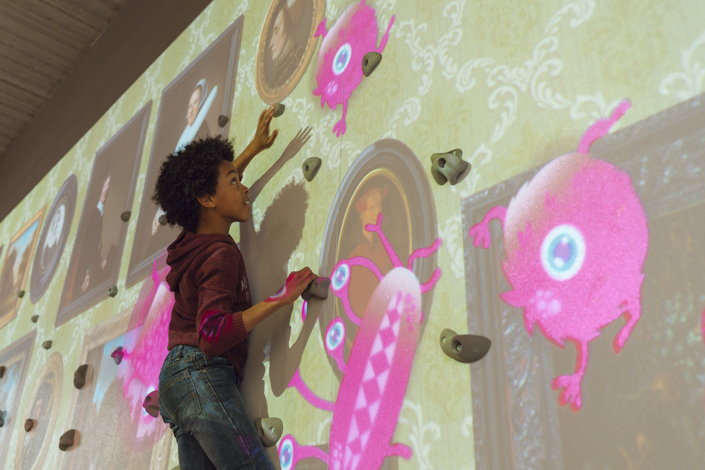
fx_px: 685
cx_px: 352
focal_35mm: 35
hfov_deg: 54.4
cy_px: 235
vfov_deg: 37.9
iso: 800
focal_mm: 35
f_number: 2.8
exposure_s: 1/125
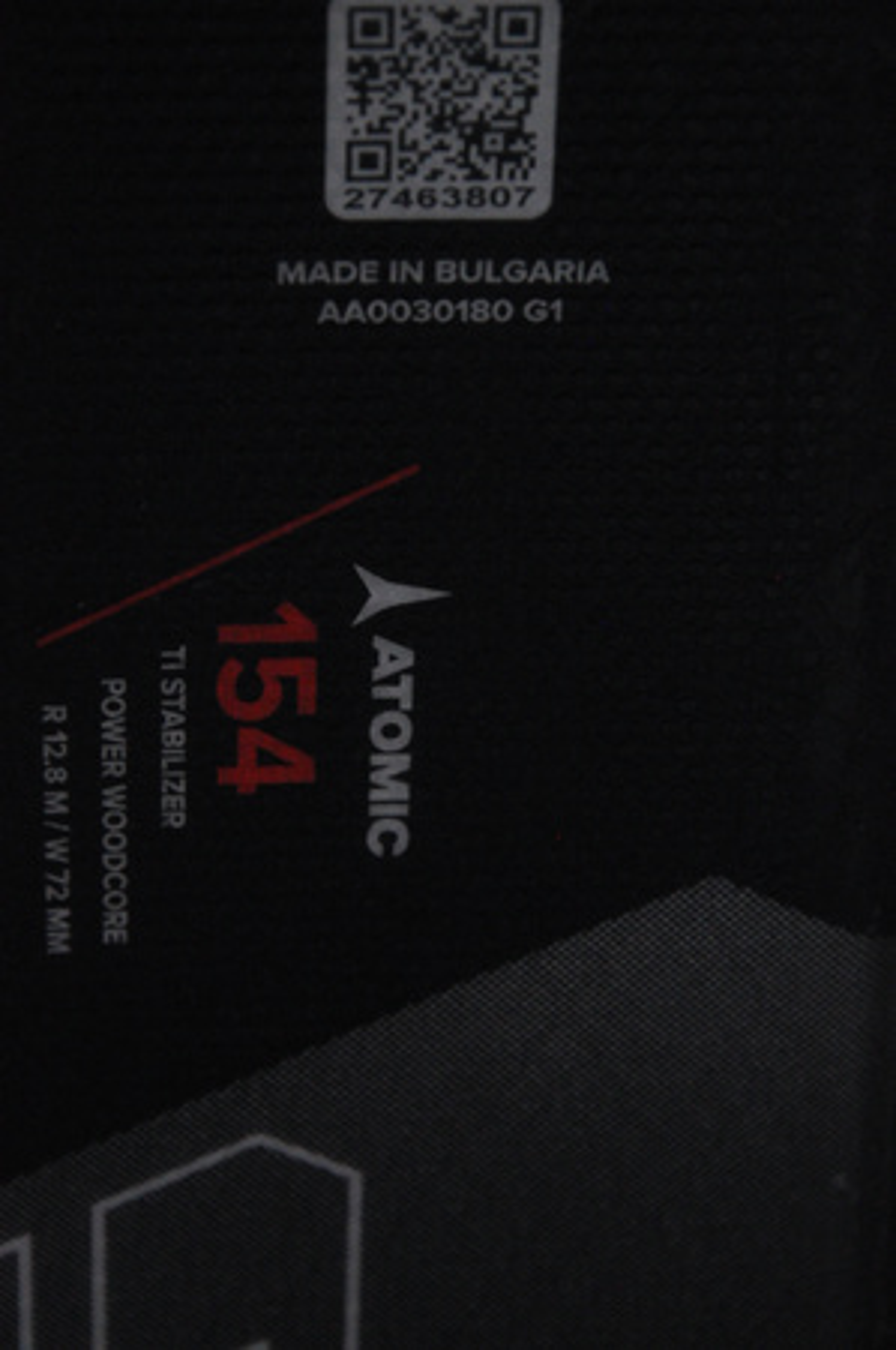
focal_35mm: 158
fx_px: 5893
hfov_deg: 8.7
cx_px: 448
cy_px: 675
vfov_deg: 13.1
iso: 3200
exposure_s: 1/125
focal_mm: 105
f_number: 9.5
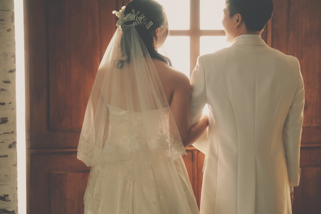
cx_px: 160
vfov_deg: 16.4
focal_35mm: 83
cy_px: 107
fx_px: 740
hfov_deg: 24.5
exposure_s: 1/125
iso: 200
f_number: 2.8
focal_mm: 55
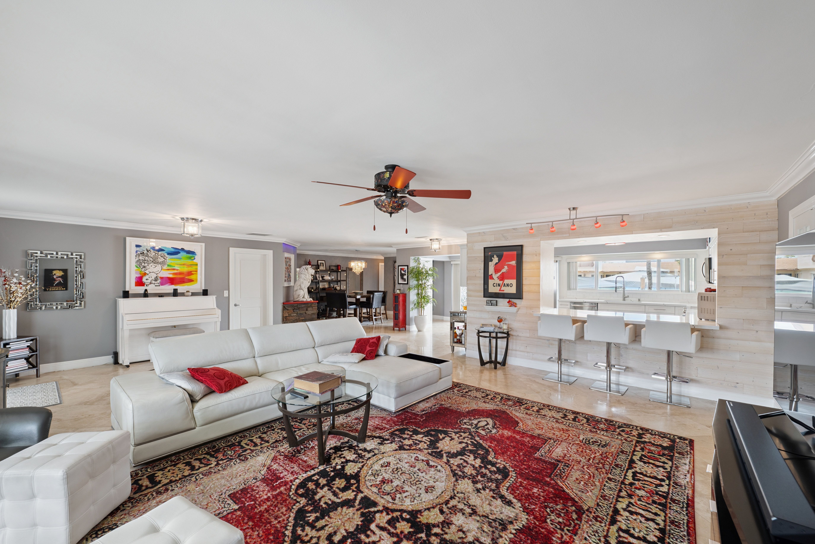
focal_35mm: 14
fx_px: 317
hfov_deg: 104.3
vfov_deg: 81.2
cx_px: 408
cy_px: 272
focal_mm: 14
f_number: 7.1
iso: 250
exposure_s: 1/25
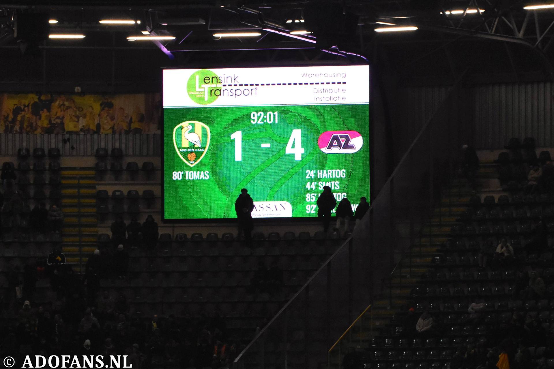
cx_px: 277
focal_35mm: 174
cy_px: 184
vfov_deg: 7.9
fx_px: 2677
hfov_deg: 11.8
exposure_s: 1/250
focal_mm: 116
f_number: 6.3
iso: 4000
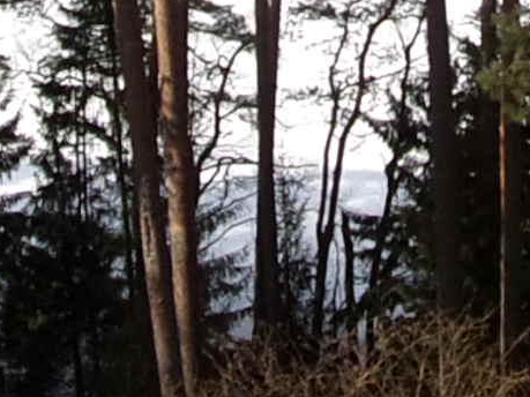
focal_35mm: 87
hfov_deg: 22.5
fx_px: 1332
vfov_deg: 15.2
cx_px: 289
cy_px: -265
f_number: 10.8
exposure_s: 1/300
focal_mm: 4.3
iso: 320
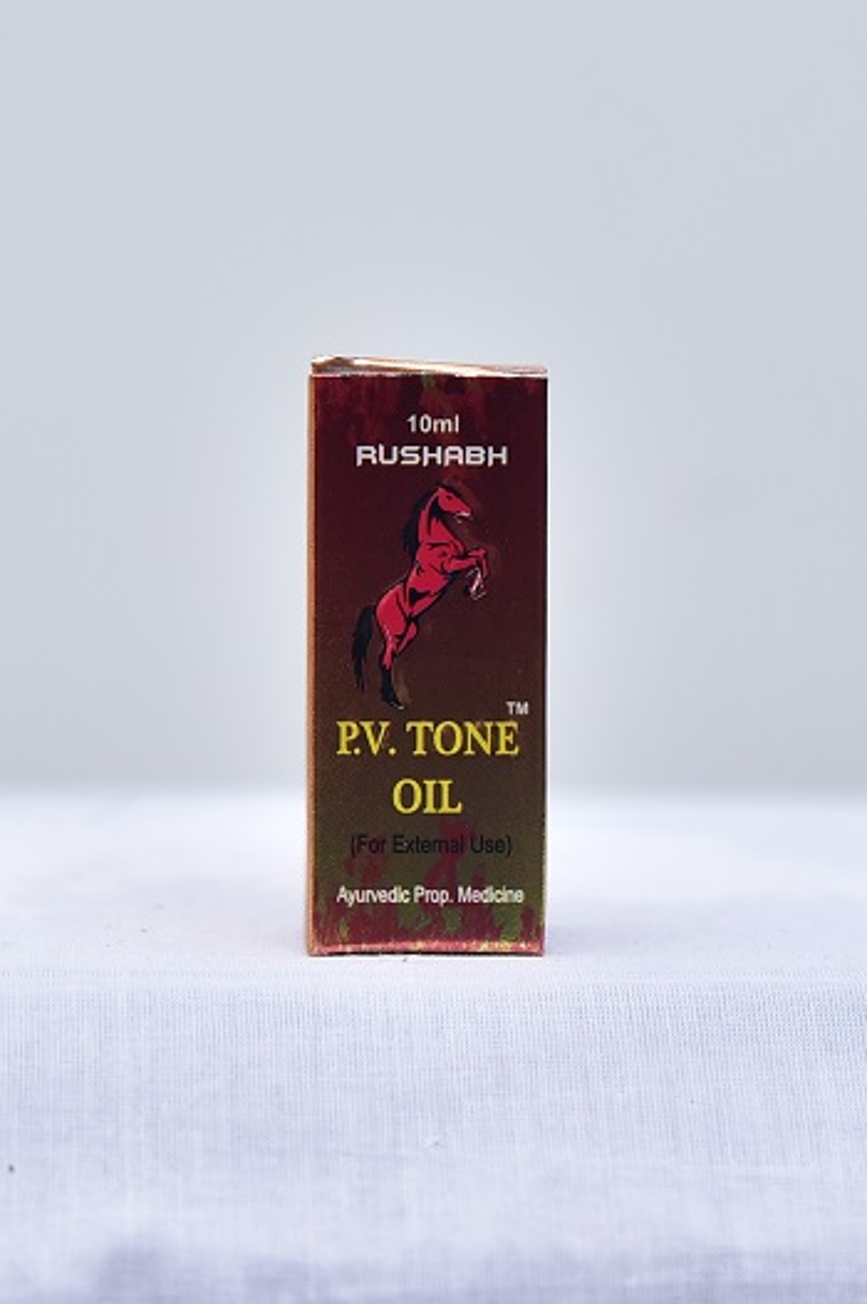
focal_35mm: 65
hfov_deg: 20.9
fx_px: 2351
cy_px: 652
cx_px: 434
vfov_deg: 31.0
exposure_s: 1/125
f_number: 4
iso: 1250
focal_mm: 65
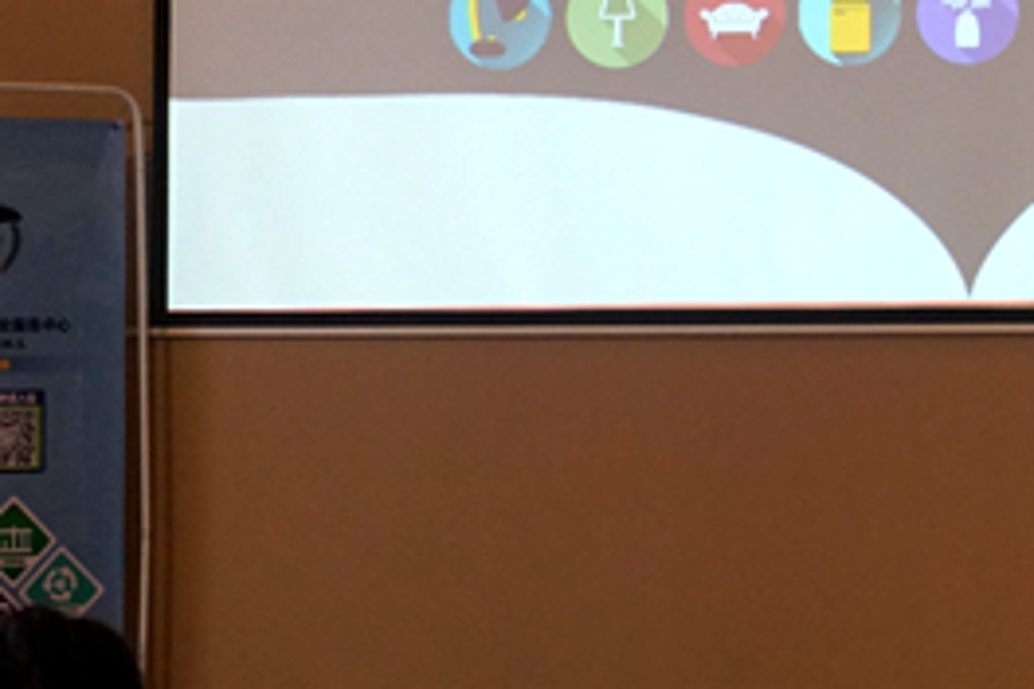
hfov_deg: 16.0
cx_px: 928
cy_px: 145
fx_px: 3623
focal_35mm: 126
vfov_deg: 10.8
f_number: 5.6
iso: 1600
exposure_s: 1/160
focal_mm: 37
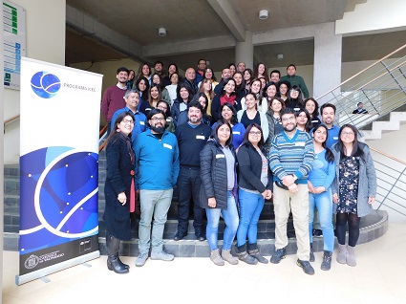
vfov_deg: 58.8
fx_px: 270
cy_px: 152
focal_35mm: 23
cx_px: 203
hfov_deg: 74.0
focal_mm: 4
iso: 125
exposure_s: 1/40
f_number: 3
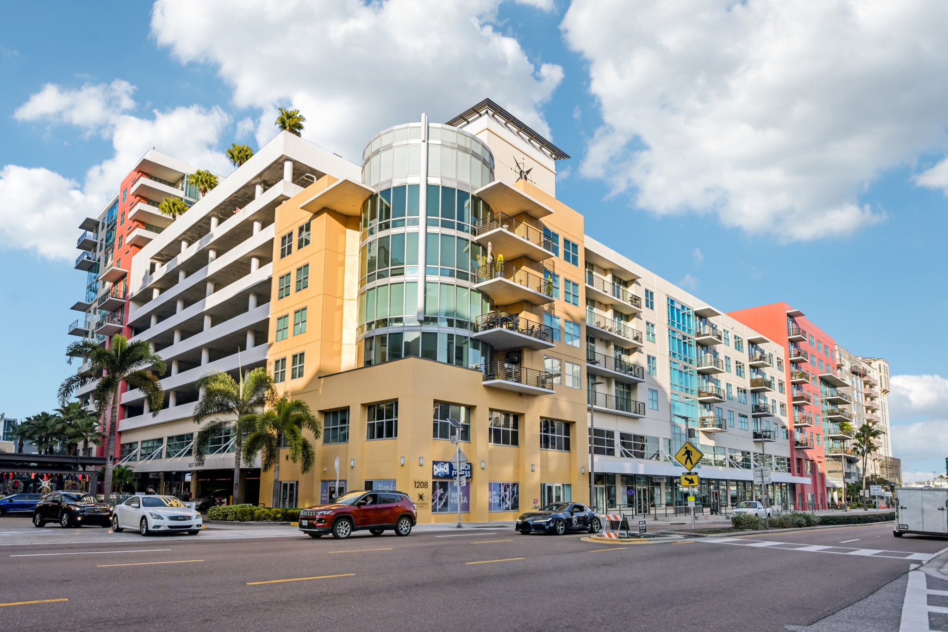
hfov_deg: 84.0
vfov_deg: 61.9
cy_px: 316
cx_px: 474
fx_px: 527
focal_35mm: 20
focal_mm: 20
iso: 400
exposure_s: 1/800
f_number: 8
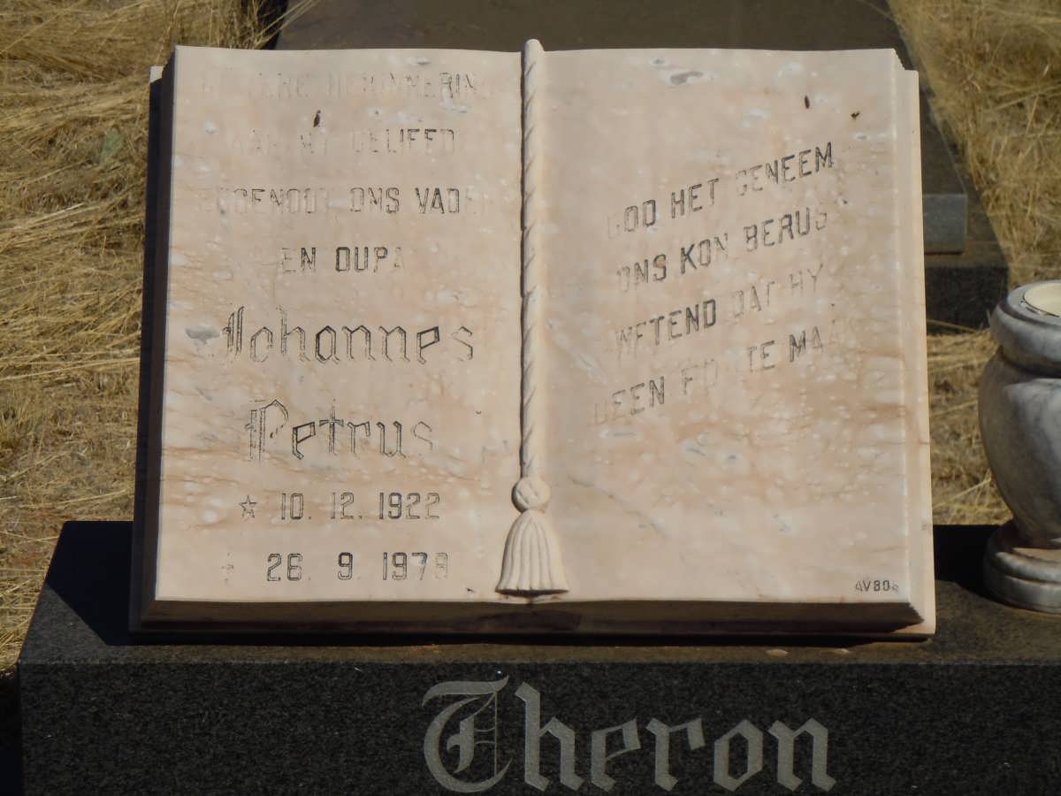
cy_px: 398
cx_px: 530
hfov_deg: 17.0
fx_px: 3555
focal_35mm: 116
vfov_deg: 12.8
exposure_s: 1/1000
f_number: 9.2
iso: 200
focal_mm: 20.9
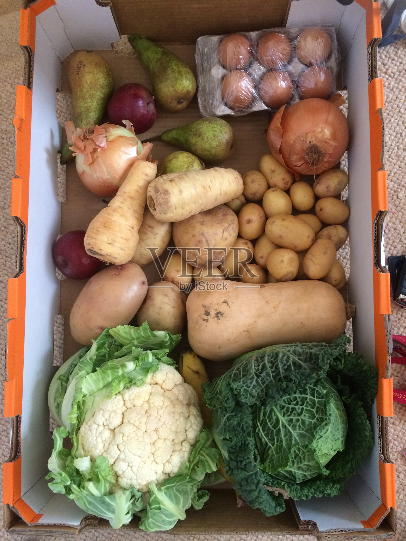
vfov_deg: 61.7
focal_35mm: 29
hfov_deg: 48.2
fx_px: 454
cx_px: 203
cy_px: 270
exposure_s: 1/33
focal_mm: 4.15
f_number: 2.2
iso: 320
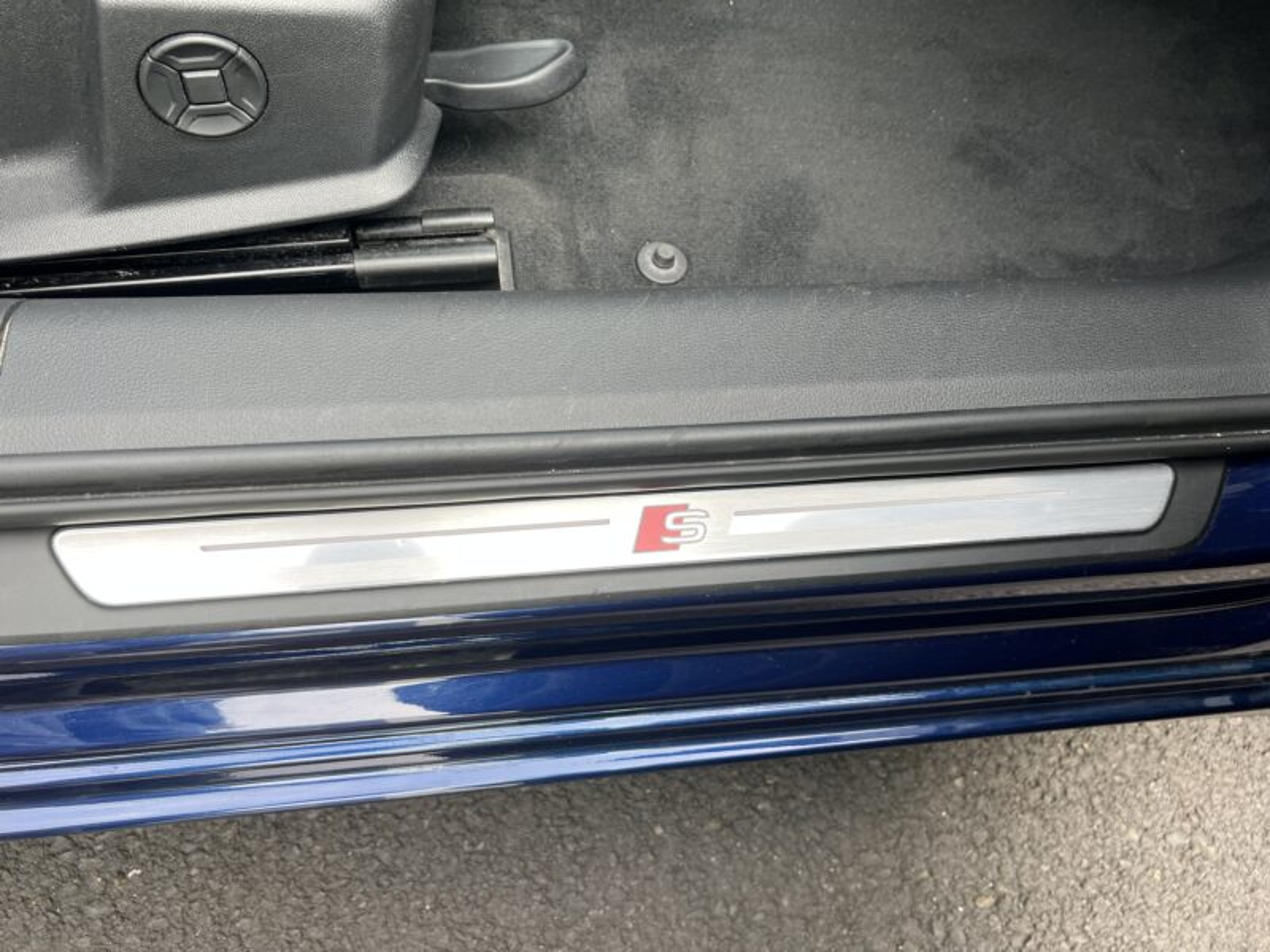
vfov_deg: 53.1
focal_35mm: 26
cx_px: 635
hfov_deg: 67.3
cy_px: 476
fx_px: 954
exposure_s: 1/184
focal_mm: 5.7
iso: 50
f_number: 1.5
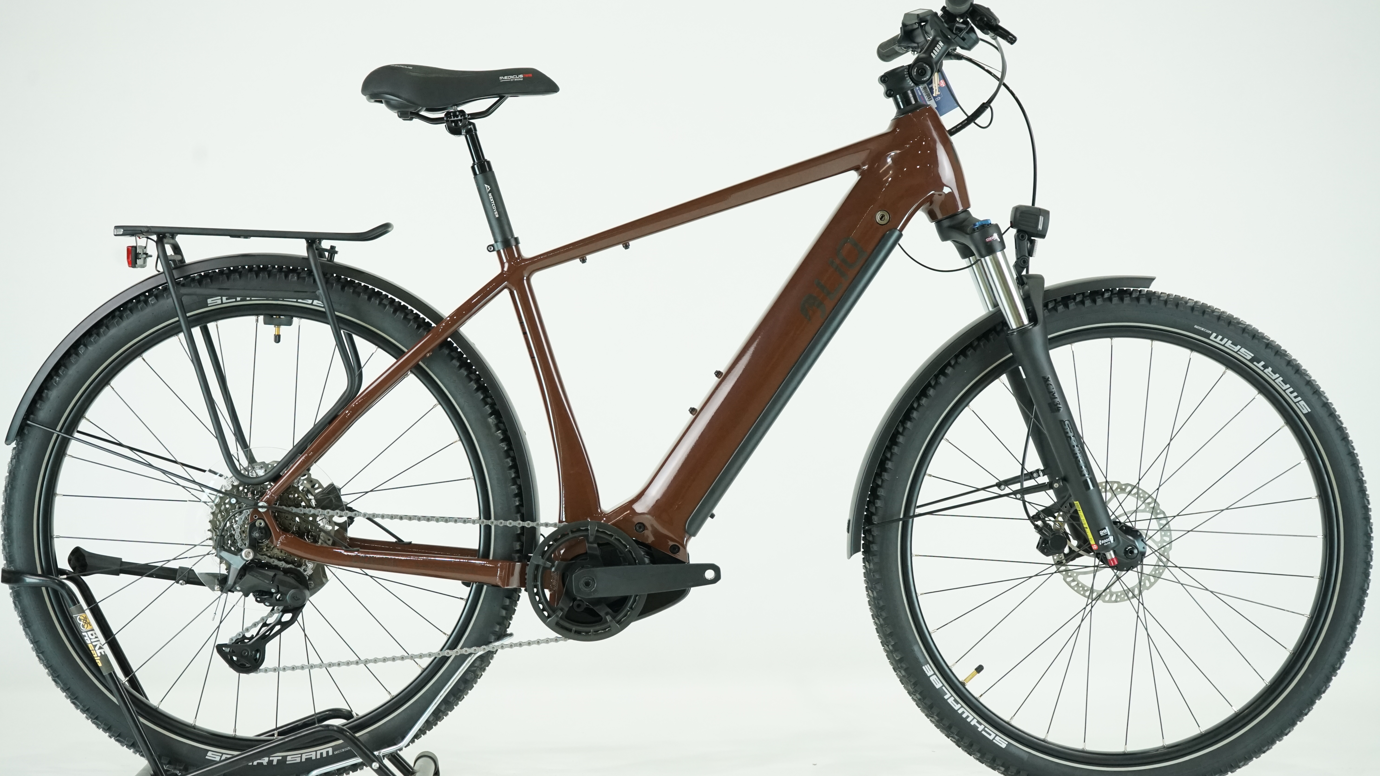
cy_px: 372
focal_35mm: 59
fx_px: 2159
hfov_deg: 35.4
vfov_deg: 20.4
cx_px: 686
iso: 2500
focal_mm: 56
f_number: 6.3
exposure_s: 1/200
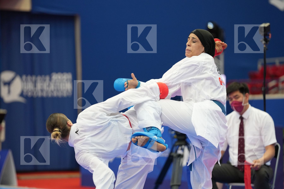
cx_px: 142
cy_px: 94
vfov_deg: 6.9
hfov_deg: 10.3
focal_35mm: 200
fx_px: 1578
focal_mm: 200
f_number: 2.8
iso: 2000
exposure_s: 1/1000
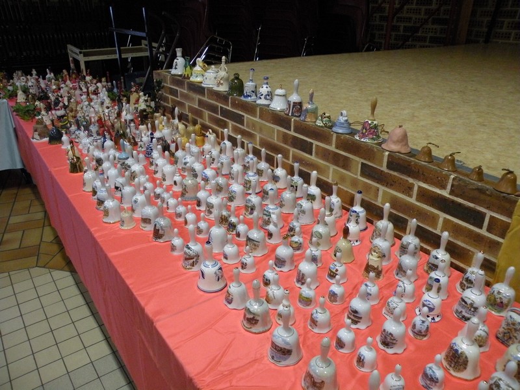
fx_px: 406
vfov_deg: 51.4
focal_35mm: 27
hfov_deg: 65.3
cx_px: 260
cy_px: 195
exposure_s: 1/29.1
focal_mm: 4.7
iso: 400
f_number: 2.8
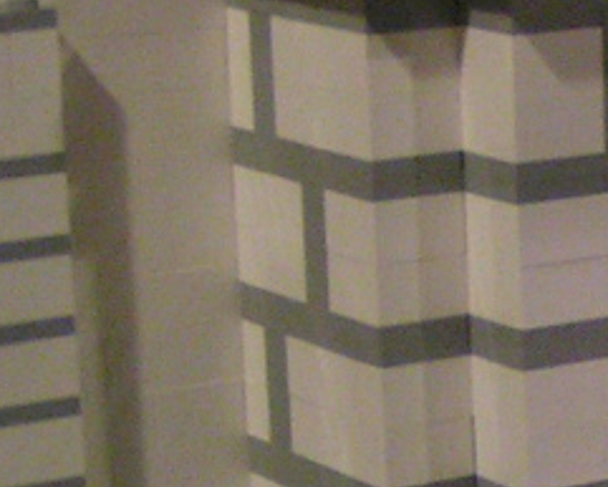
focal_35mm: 197
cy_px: 295
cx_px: 1219
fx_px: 3546
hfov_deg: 9.2
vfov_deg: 7.9
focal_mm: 5.8
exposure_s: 1/15
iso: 200
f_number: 2.8
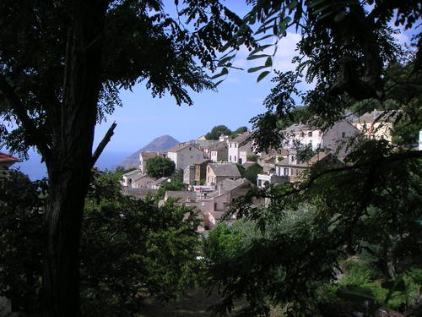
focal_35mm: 38
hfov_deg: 49.0
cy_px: 158
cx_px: 211
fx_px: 463
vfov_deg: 37.7
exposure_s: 1/750
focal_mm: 6
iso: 50
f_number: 2.8
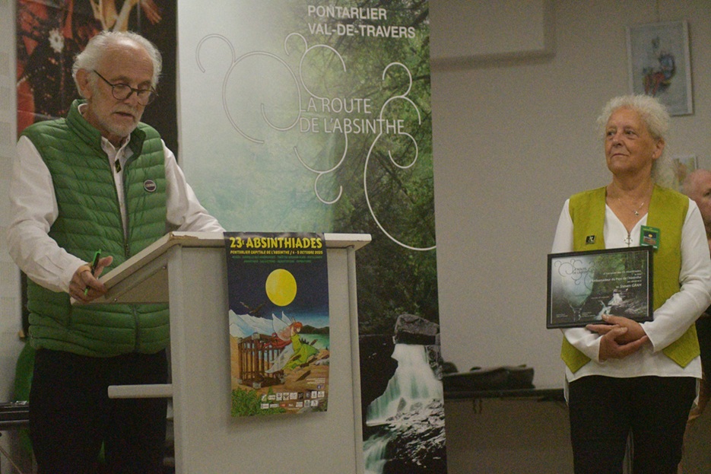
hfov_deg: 19.5
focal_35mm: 105
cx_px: 356
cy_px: 237
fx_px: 2073
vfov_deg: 13.0
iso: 16000
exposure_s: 1/3200
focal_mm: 70
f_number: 4
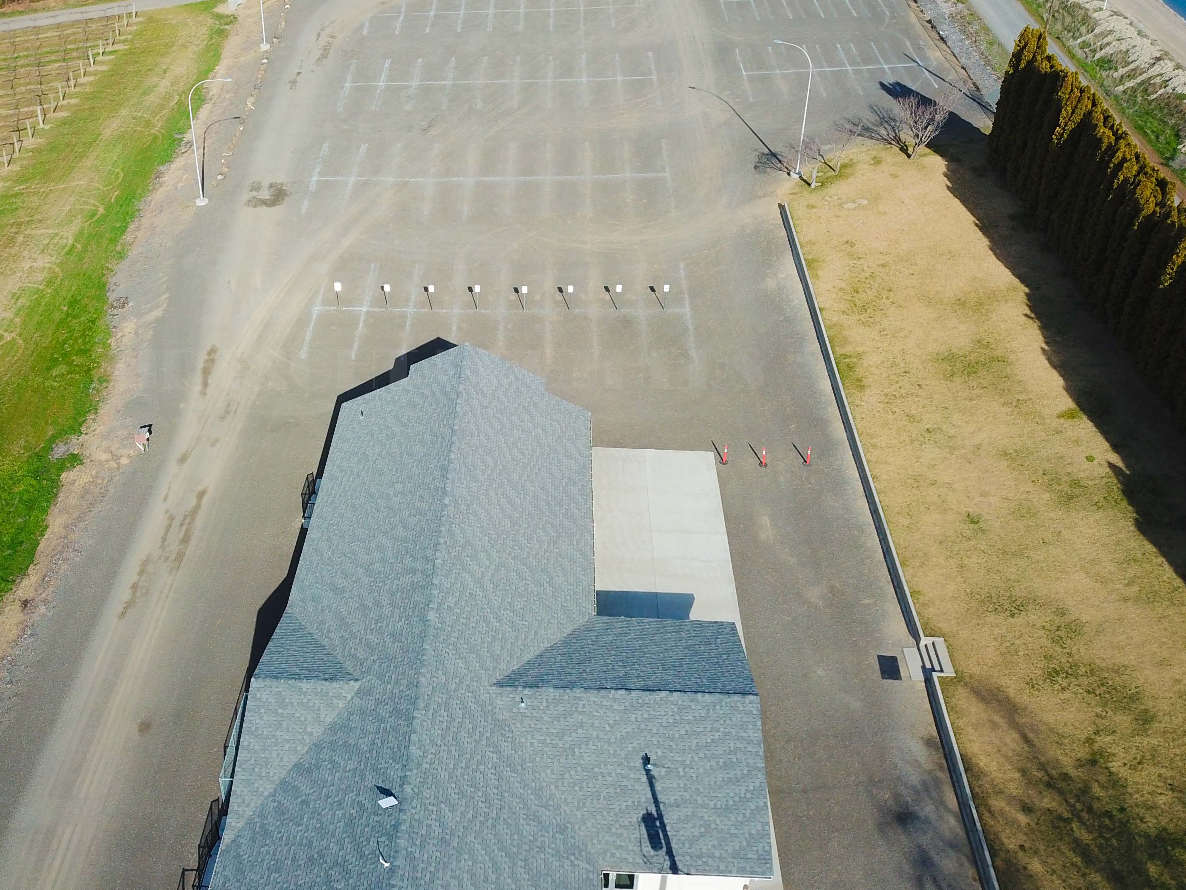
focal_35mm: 37
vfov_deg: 38.7
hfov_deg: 49.9
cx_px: 495
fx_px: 1268
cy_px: 431
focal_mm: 4.73
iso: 100
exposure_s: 1/1250
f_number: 2.2
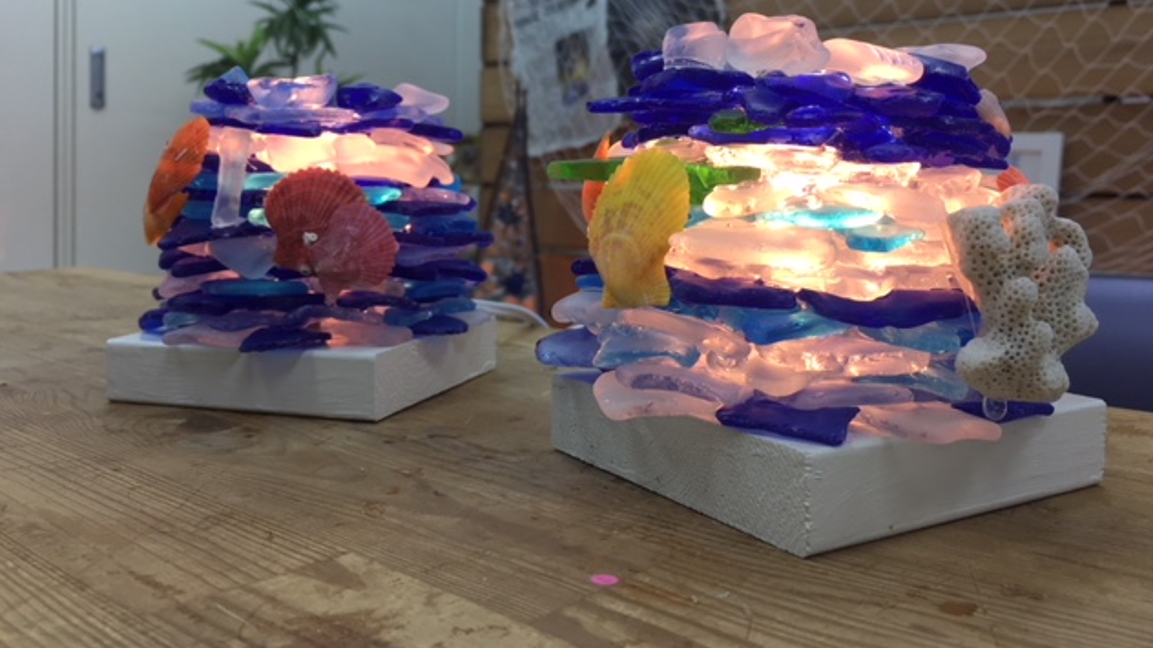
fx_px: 978
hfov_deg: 61.0
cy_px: 234
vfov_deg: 36.4
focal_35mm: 32
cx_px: 580
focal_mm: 4.15
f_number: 2.2
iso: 32
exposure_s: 1/50
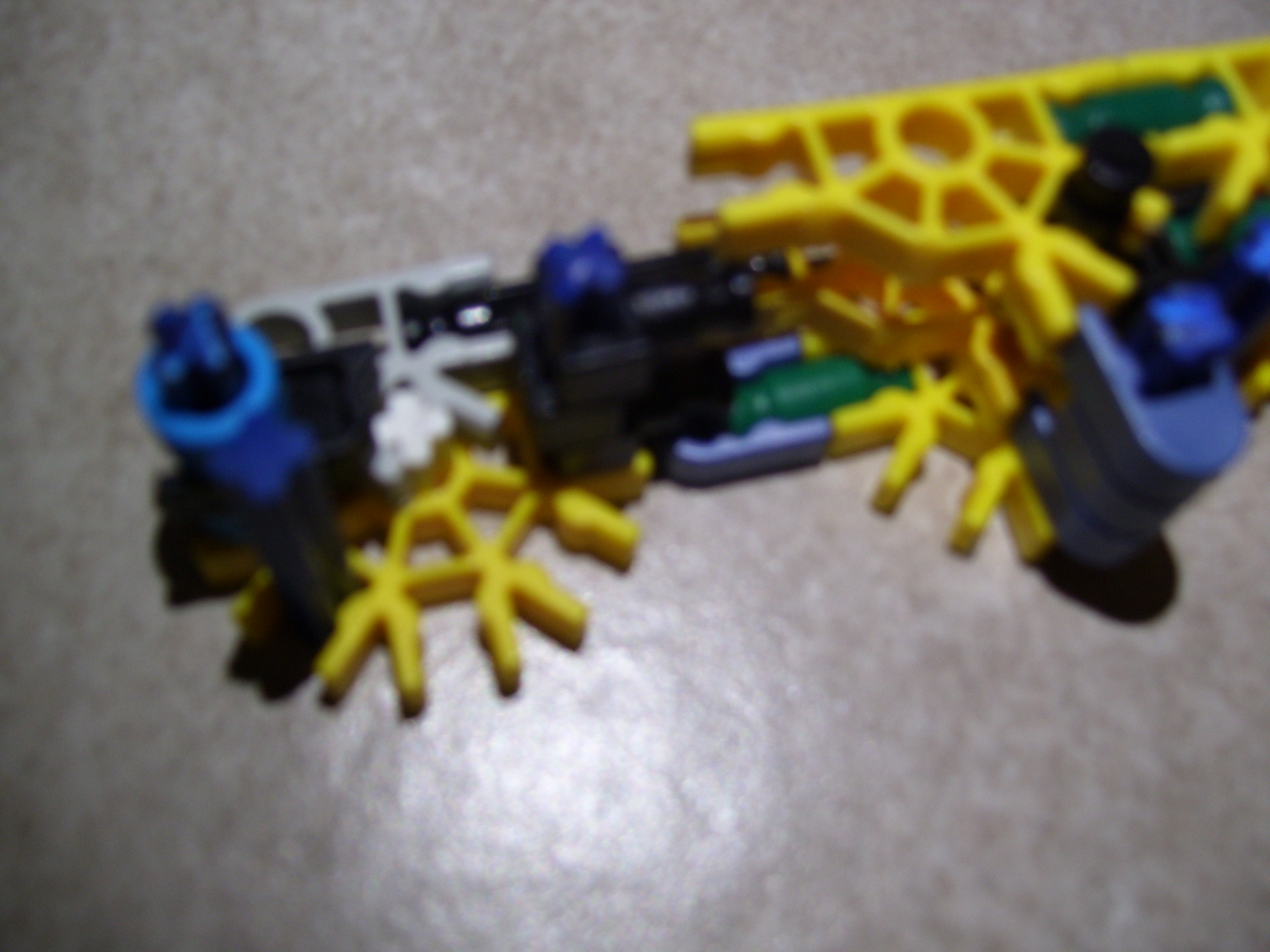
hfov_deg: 51.4
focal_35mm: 36
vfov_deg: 39.7
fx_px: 1321
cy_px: 476
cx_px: 635
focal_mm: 6
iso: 80
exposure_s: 1/45
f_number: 2.7
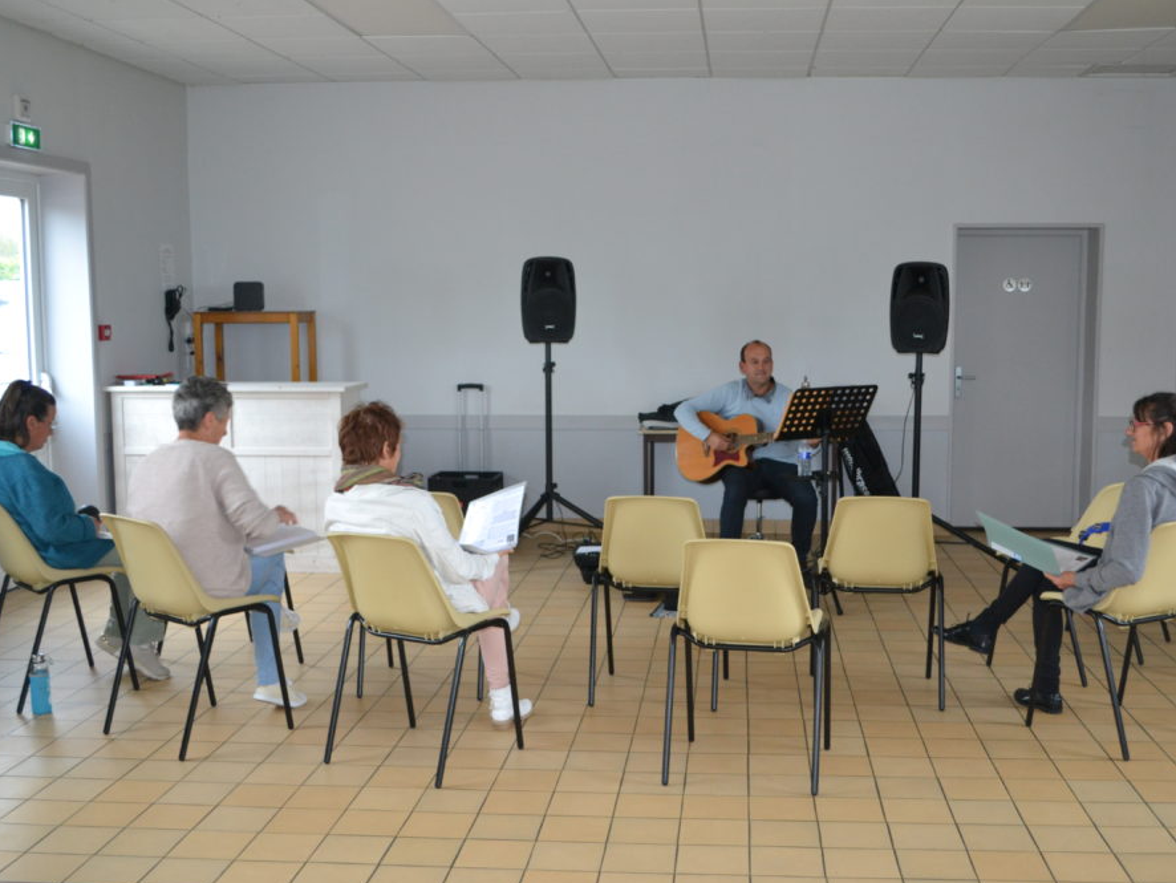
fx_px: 1359
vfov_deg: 36.0
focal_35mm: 40
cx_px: 646
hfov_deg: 46.7
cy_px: 440
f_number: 4
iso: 1100
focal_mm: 24
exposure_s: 1/60
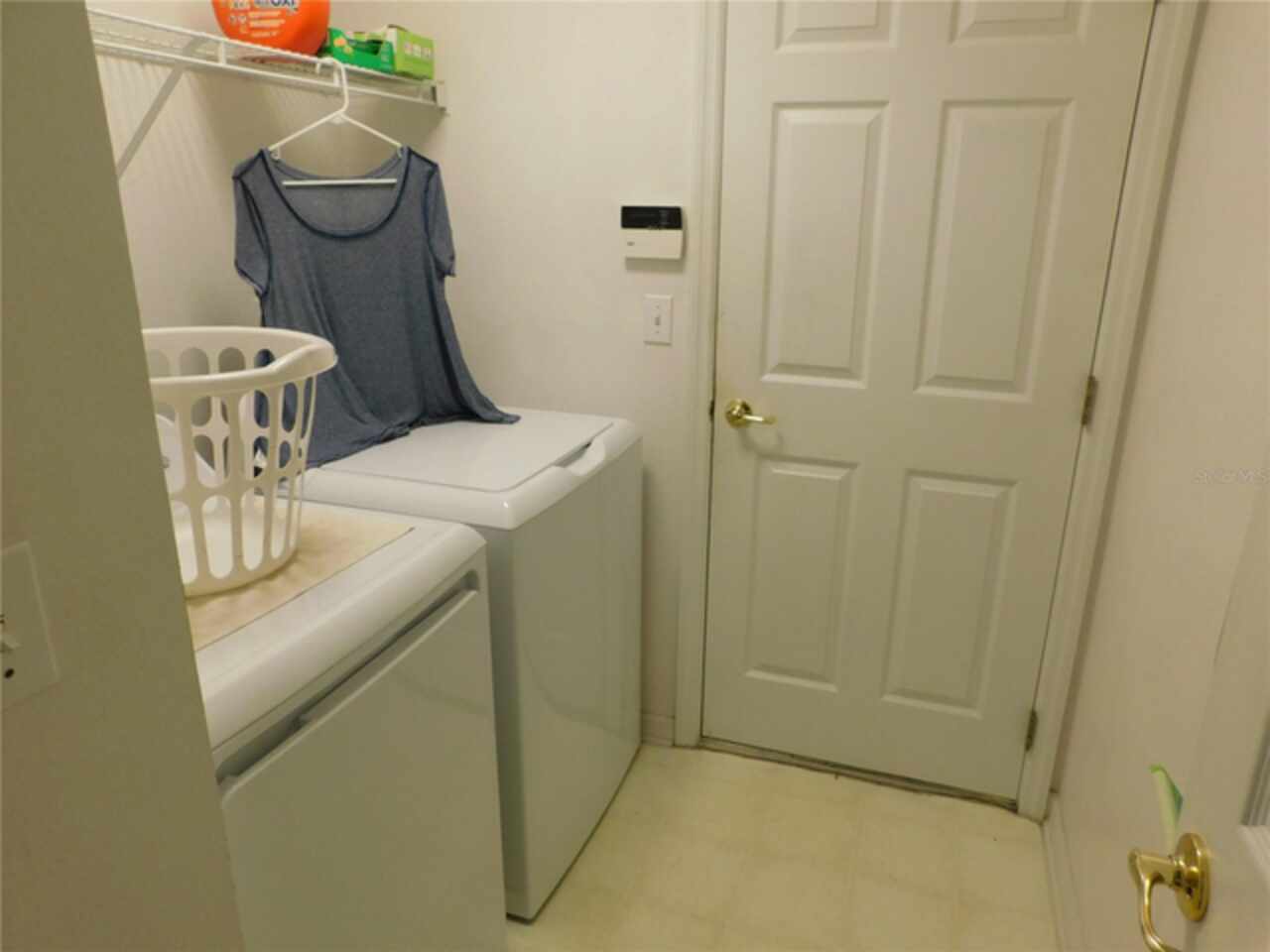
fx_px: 881
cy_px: 476
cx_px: 635
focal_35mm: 24
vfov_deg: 56.8
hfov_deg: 71.6
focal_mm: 4.1
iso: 125
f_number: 3
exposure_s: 1/30
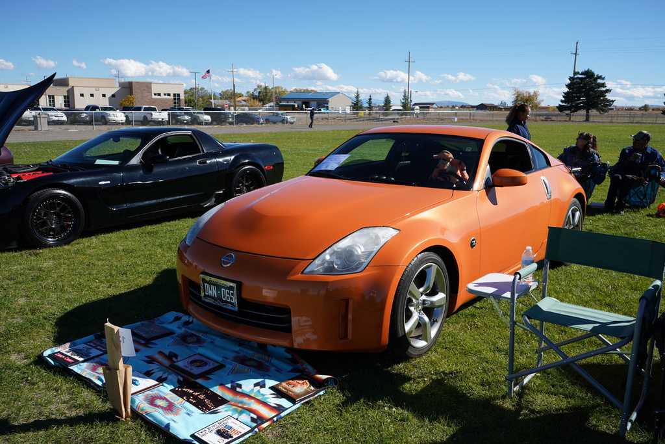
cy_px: 222
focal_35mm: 30
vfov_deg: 43.6
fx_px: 554
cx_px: 332
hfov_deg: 61.9
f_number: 8
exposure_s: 1/250
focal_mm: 30
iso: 100
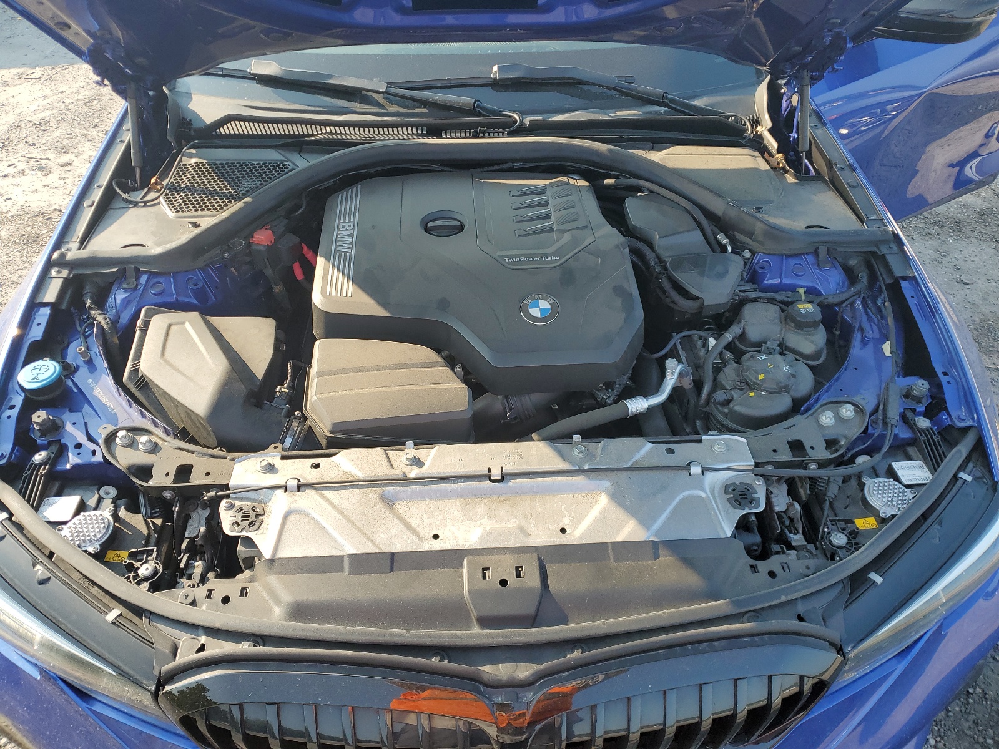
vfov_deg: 53.1
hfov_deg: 67.3
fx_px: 750
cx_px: 500
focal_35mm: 26
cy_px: 374
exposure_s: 1/714
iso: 50
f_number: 1.5
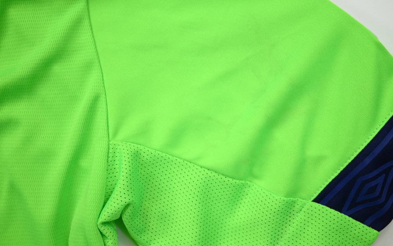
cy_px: 110
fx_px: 439
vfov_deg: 31.2
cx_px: 205
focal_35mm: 41
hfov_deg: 48.2
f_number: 5.3
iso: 200
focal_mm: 36
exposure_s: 1/125
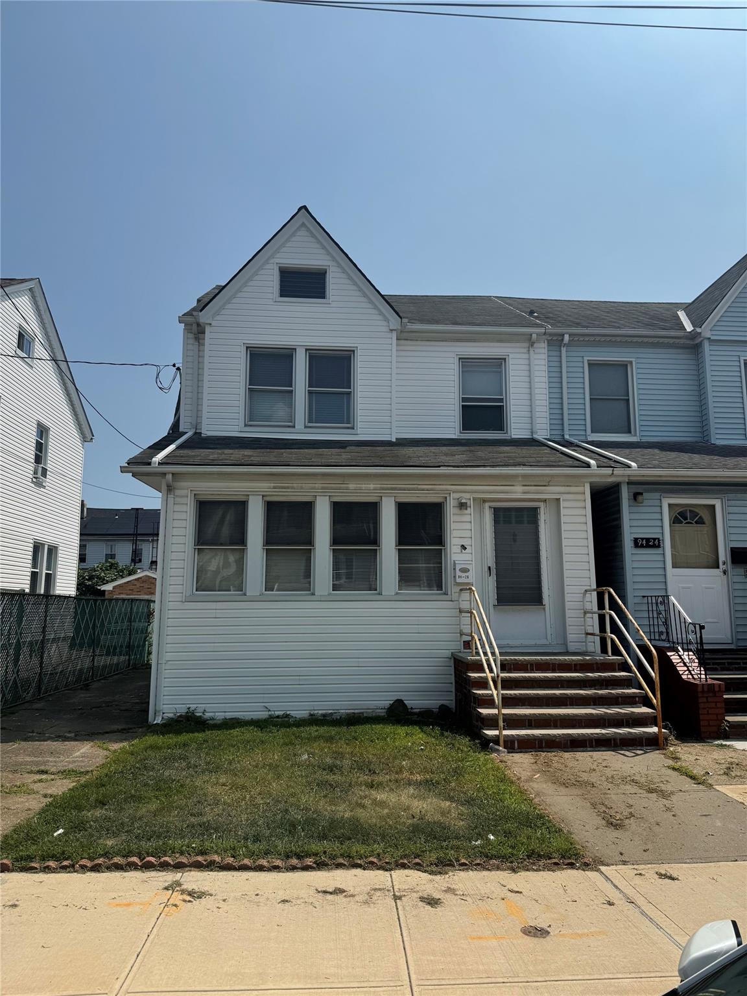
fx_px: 691
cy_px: 498
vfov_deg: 71.6
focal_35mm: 24
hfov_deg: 56.8
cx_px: 374
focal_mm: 6.76
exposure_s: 1/9091
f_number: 1.78
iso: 80
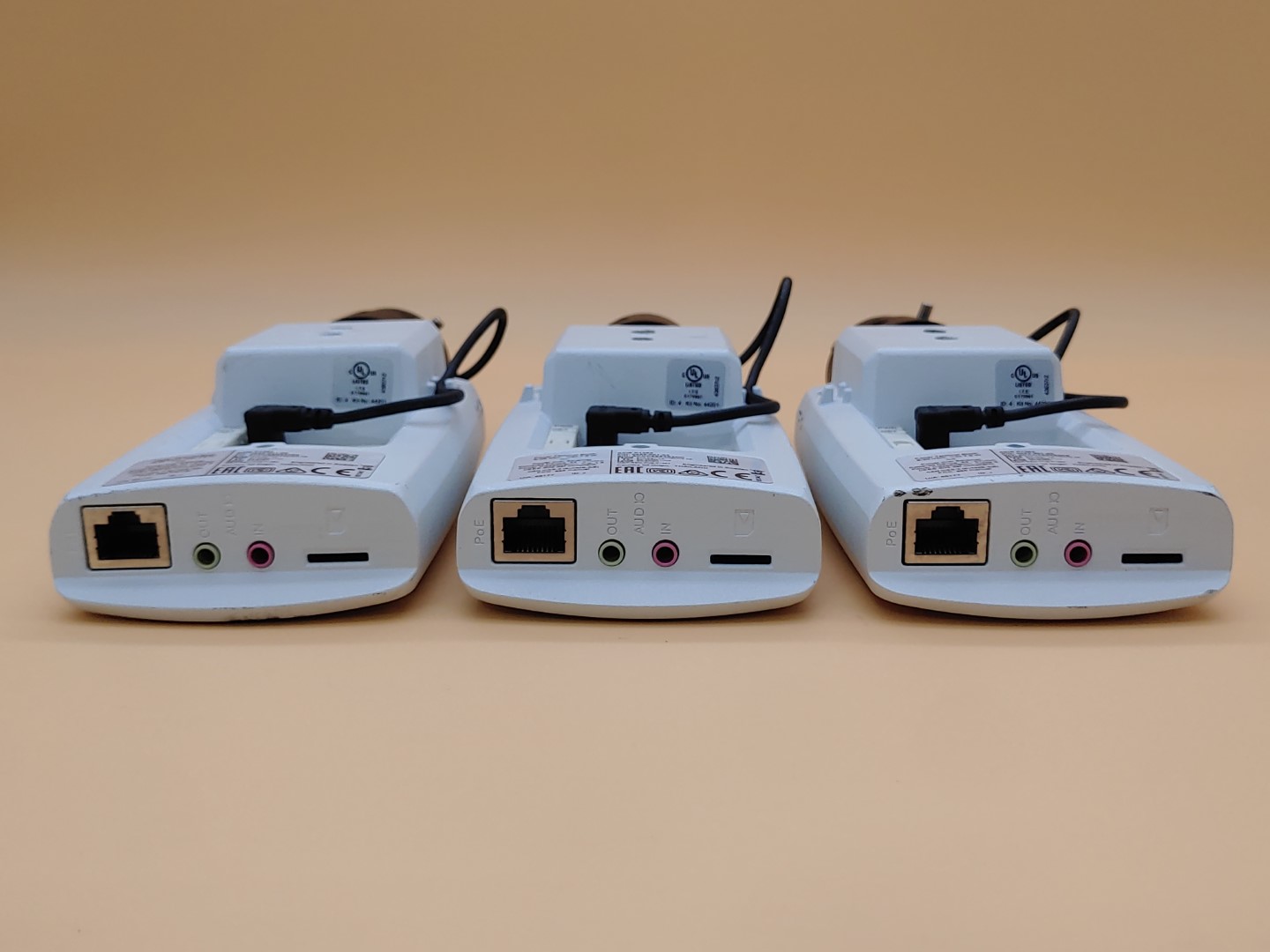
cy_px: 476
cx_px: 635
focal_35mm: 36
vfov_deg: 39.7
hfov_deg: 51.4
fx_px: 1321
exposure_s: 1/223
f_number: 1.8
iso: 50
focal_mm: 4.36
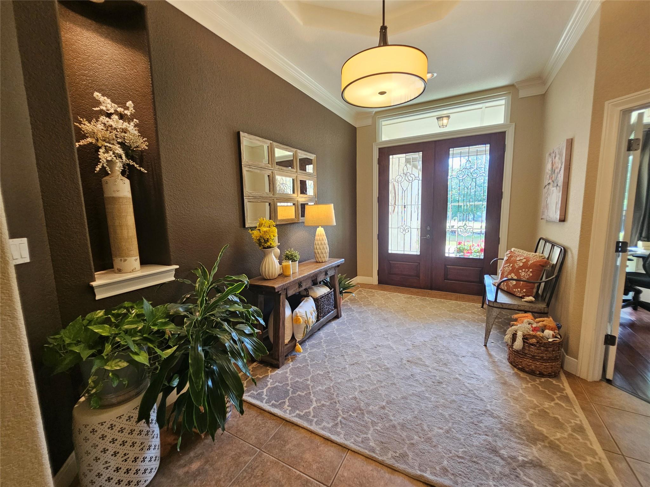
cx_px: 325
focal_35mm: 13
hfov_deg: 106.2
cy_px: 244
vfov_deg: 89.9
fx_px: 244
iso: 160
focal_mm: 2.2
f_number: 2.2
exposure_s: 1/60
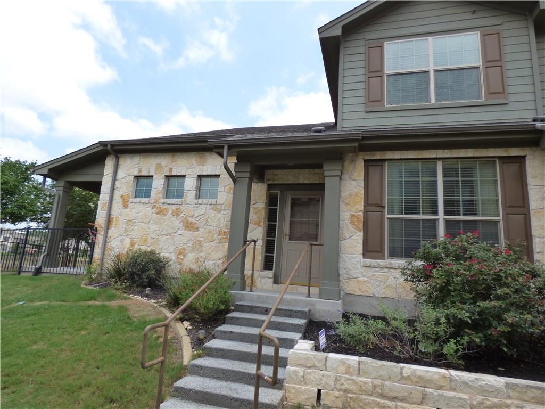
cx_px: 272
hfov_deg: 81.7
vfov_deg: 66.0
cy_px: 204
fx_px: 315
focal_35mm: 20
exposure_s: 1/1300
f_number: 2.8
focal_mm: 3.58
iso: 160
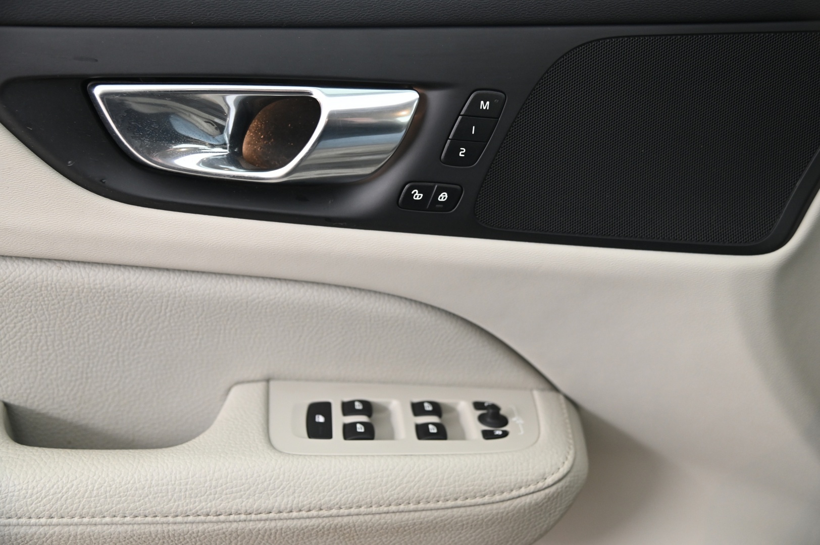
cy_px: 272
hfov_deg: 48.5
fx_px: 910
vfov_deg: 33.3
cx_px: 410
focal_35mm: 40
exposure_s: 1/20
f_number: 4
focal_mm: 40
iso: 2000
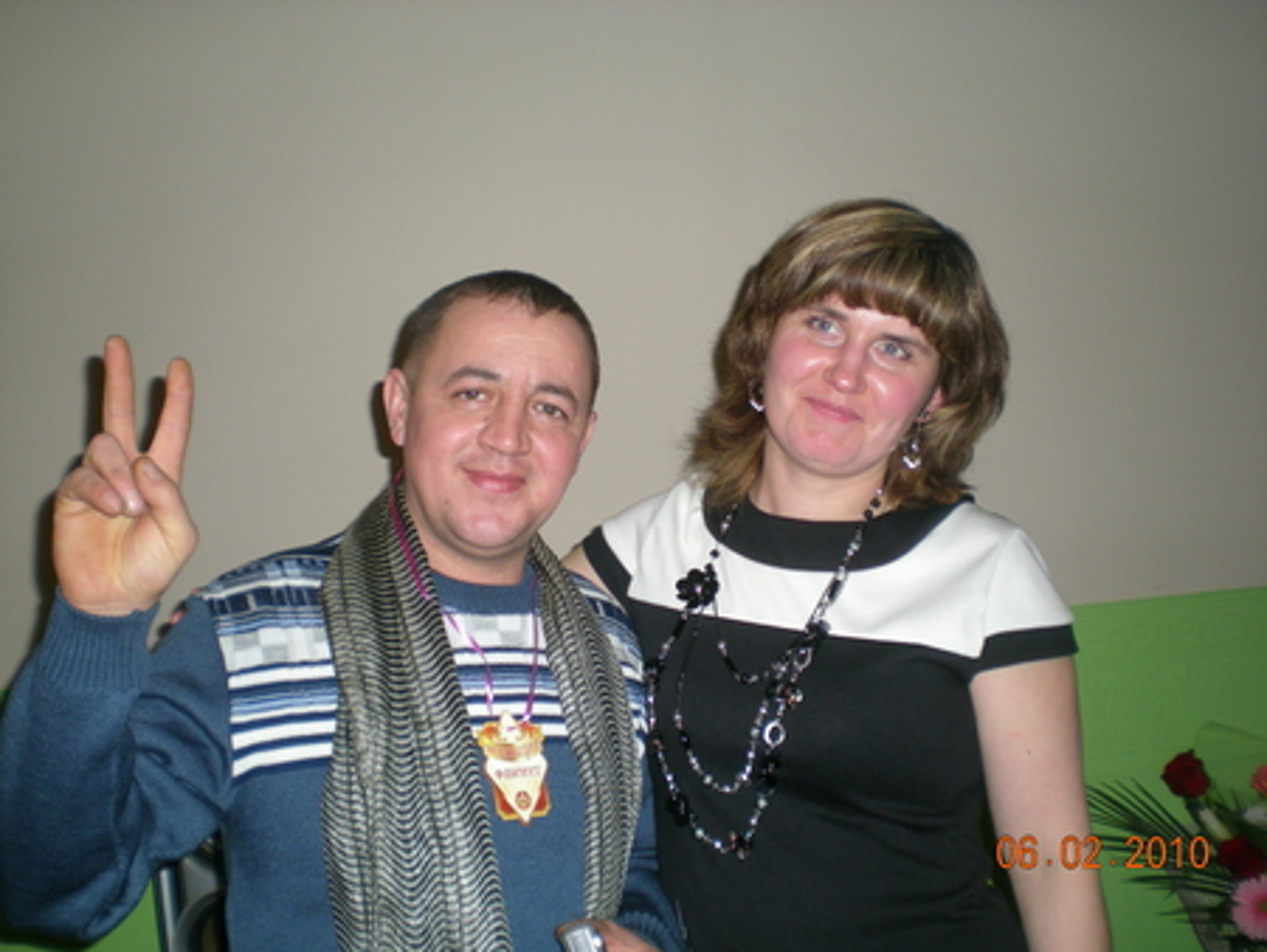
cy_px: 476
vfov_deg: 37.8
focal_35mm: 38
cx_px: 634
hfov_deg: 49.0
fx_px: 1392
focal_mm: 6.3
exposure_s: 1/60
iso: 98
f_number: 3.1
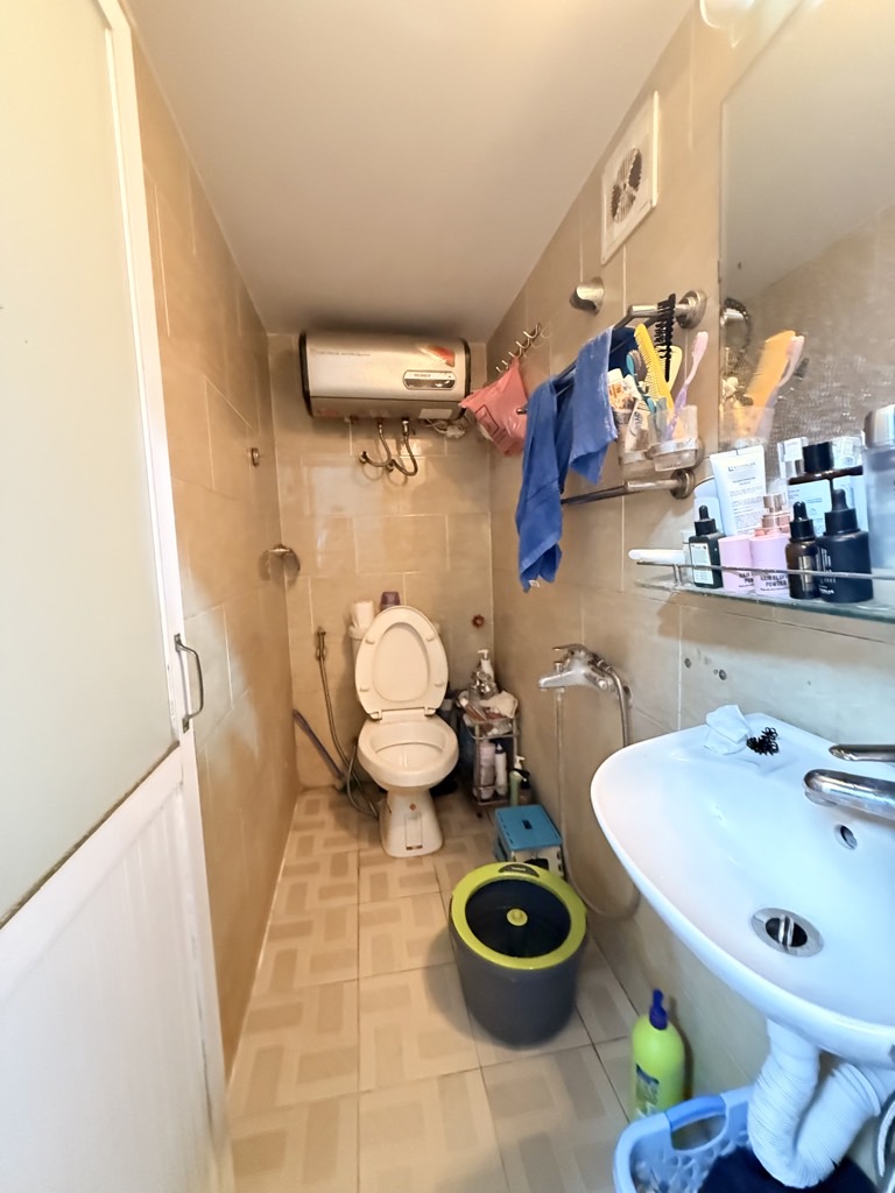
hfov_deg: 85.7
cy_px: 596
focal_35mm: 14
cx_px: 448
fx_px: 483
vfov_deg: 102.1
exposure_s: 1/50
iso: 1250
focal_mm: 2.22
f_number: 2.2
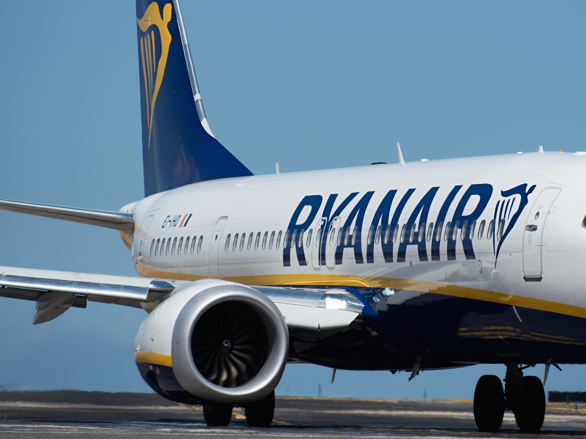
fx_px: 7906
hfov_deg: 4.2
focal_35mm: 467
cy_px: 160
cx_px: 368
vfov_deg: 3.2
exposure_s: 1/800
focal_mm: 300
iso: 100
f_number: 7.1
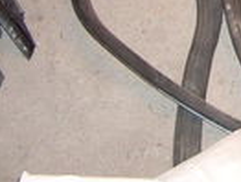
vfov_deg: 7.7
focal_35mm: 185
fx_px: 1292
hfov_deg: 9.7
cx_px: 526
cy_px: -197
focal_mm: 6.3
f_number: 2.8
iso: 100
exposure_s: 1/45
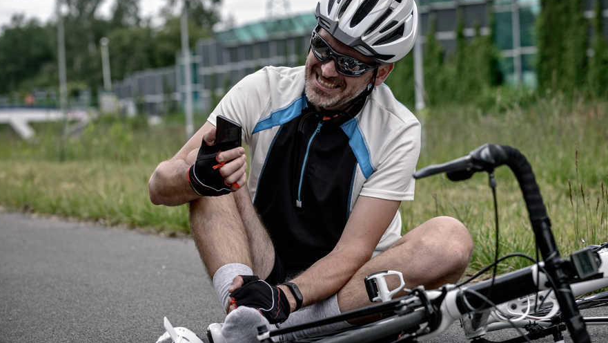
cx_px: 341
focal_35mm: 133
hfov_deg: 16.1
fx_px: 2145
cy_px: 193
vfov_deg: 9.1
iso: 200
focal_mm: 110
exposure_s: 1/200
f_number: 5.6
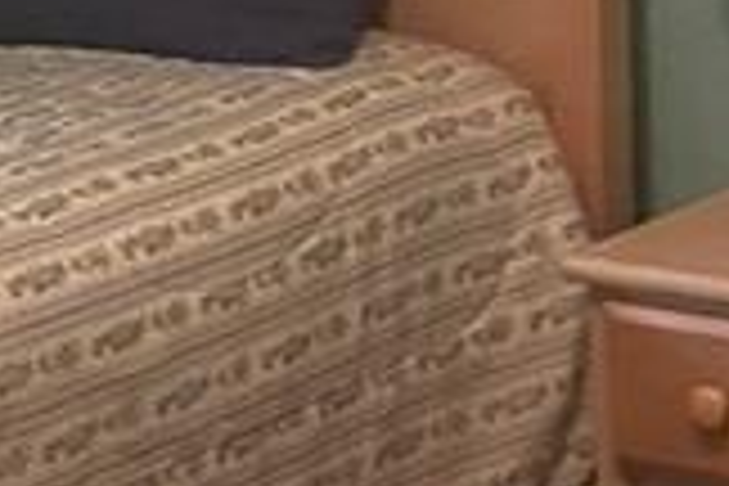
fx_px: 3462
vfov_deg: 7.9
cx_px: 639
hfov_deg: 11.9
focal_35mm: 171
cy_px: -171
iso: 400
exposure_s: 1/60
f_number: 1.6
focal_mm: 4.2
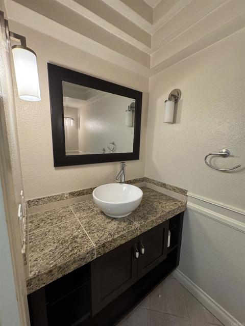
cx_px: 122
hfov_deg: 85.7
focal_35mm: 14
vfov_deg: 102.1
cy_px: 163
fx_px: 132
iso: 400
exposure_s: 1/60
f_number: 2.2
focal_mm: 2.22
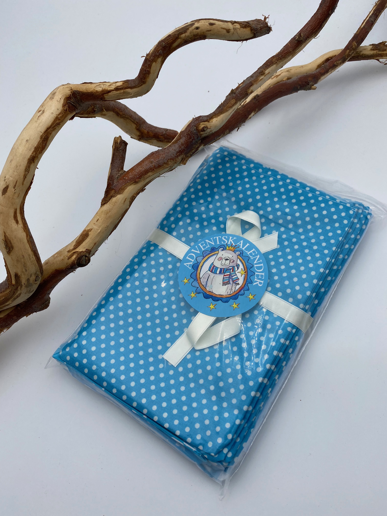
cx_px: 194
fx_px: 388
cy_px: 258
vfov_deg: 67.3
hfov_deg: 53.1
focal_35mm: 26
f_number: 1.8
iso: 32
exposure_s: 1/949
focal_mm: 4.25
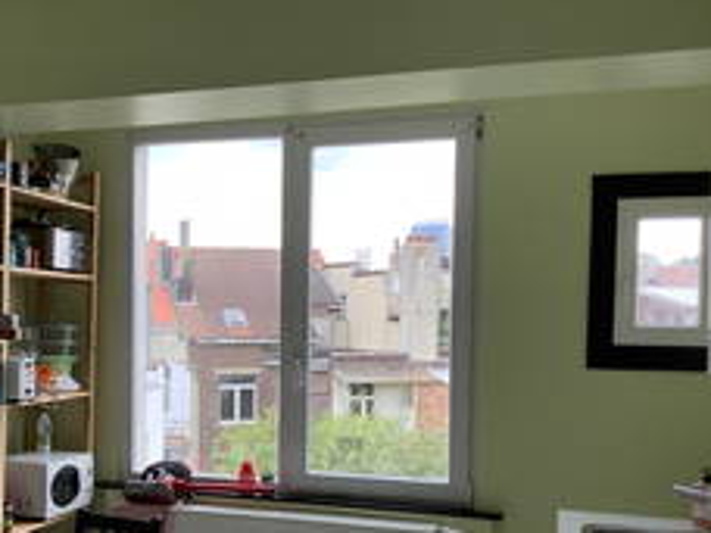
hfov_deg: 37.8
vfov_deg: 29.4
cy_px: 368
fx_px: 1006
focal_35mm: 49
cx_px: 162
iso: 32
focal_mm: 3.3
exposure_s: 1/100
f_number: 2.4
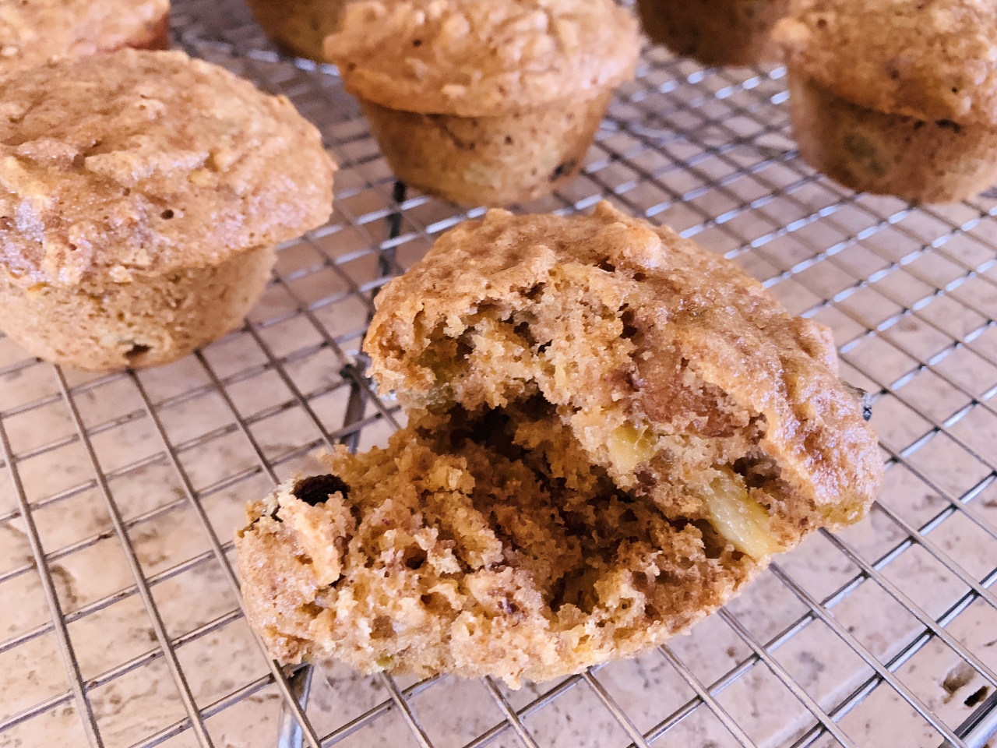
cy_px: 374
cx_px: 498
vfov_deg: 53.1
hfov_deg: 67.3
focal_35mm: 26
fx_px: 749
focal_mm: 4.25
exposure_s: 1/30
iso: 800
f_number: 1.8
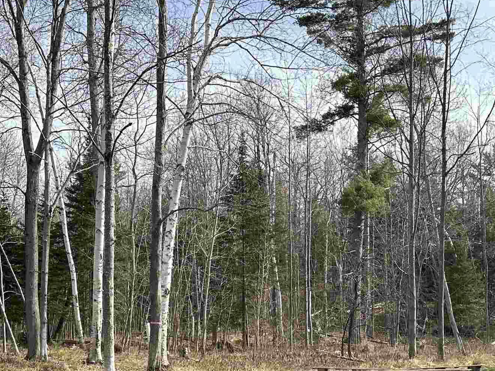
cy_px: 368
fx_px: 801
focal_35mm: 56
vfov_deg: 24.9
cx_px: 324
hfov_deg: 34.1
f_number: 1.78
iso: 80
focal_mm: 6.86
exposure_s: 1/1664
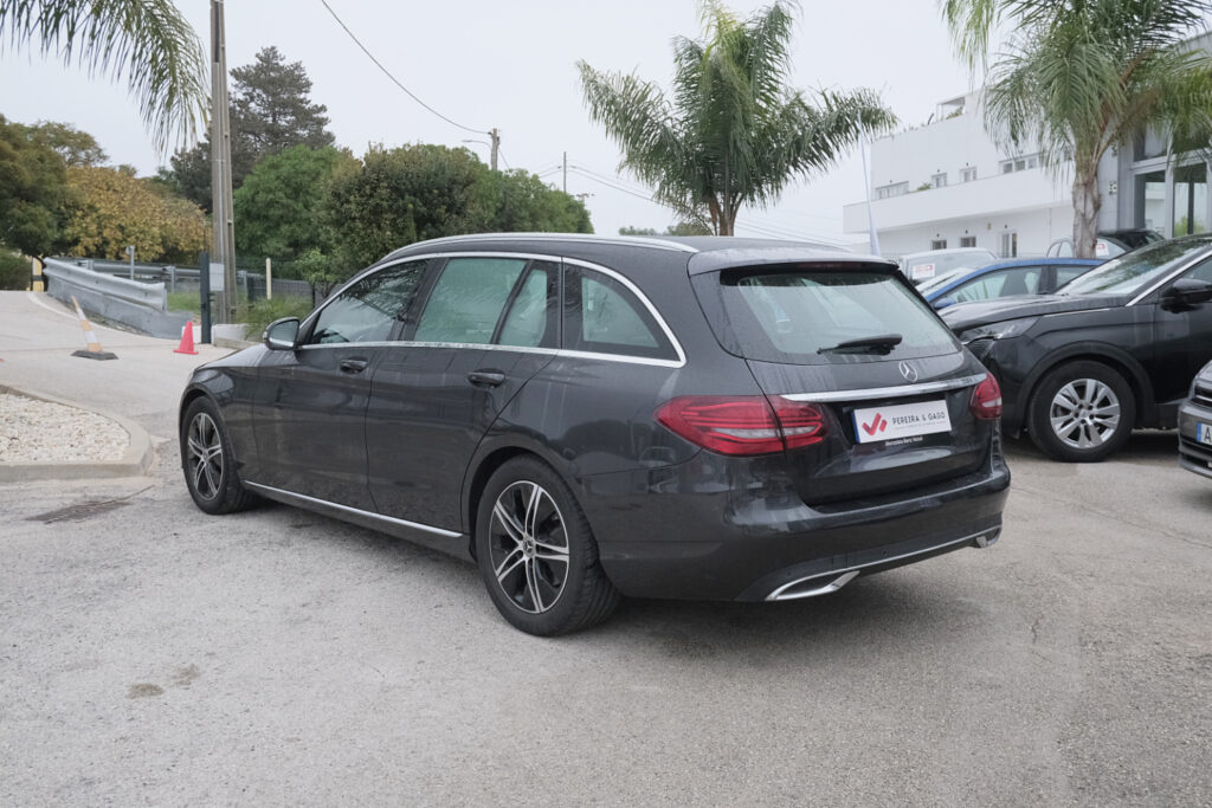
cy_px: 404
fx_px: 1178
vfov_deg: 37.9
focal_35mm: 35
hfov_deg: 54.4
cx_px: 606
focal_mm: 23.5
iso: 2000
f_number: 9
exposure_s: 1/320
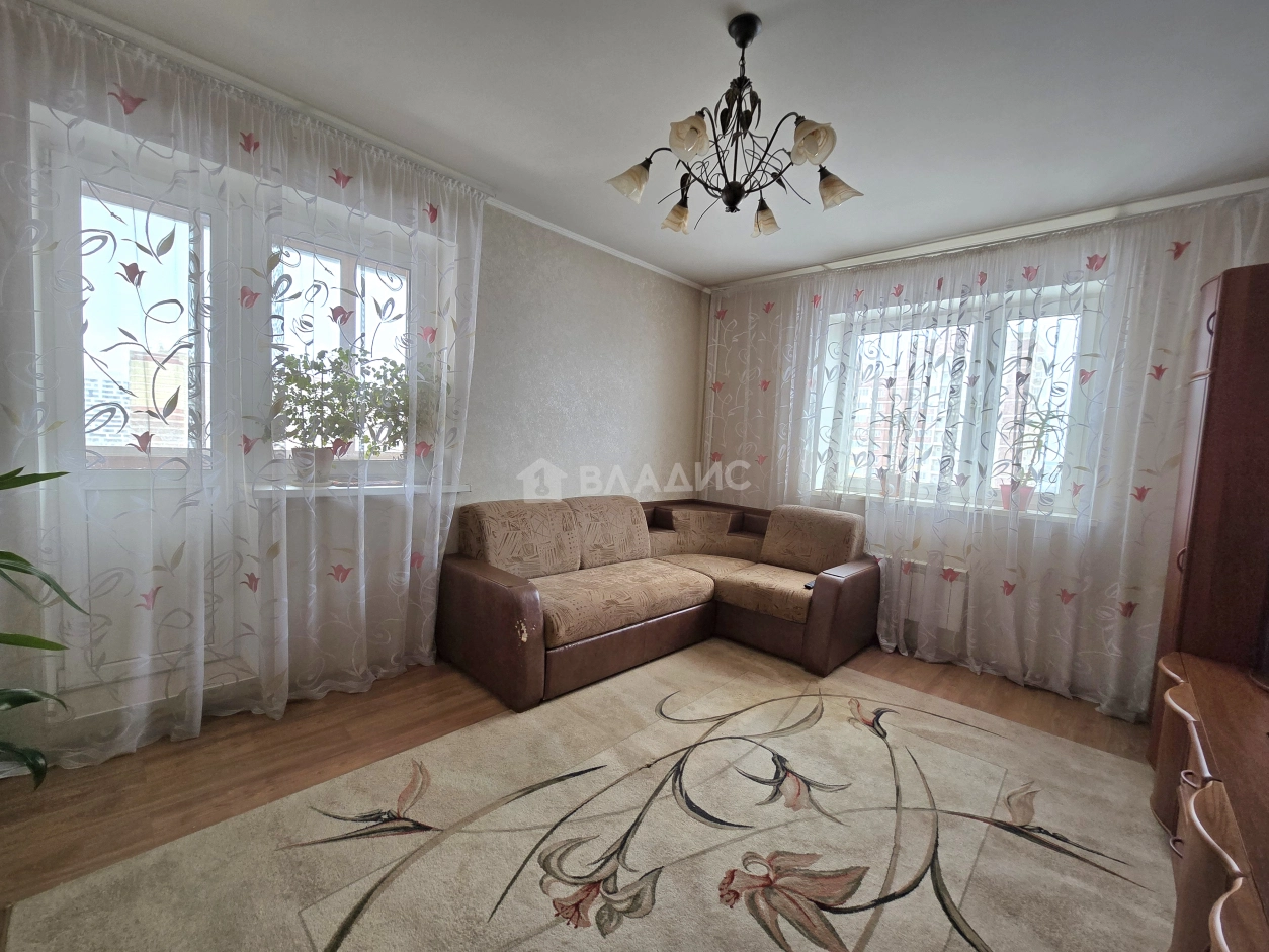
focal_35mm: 13
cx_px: 634
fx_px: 477
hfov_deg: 106.2
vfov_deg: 89.9
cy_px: 476
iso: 80
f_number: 2.2
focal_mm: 2.2
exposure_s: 1/50
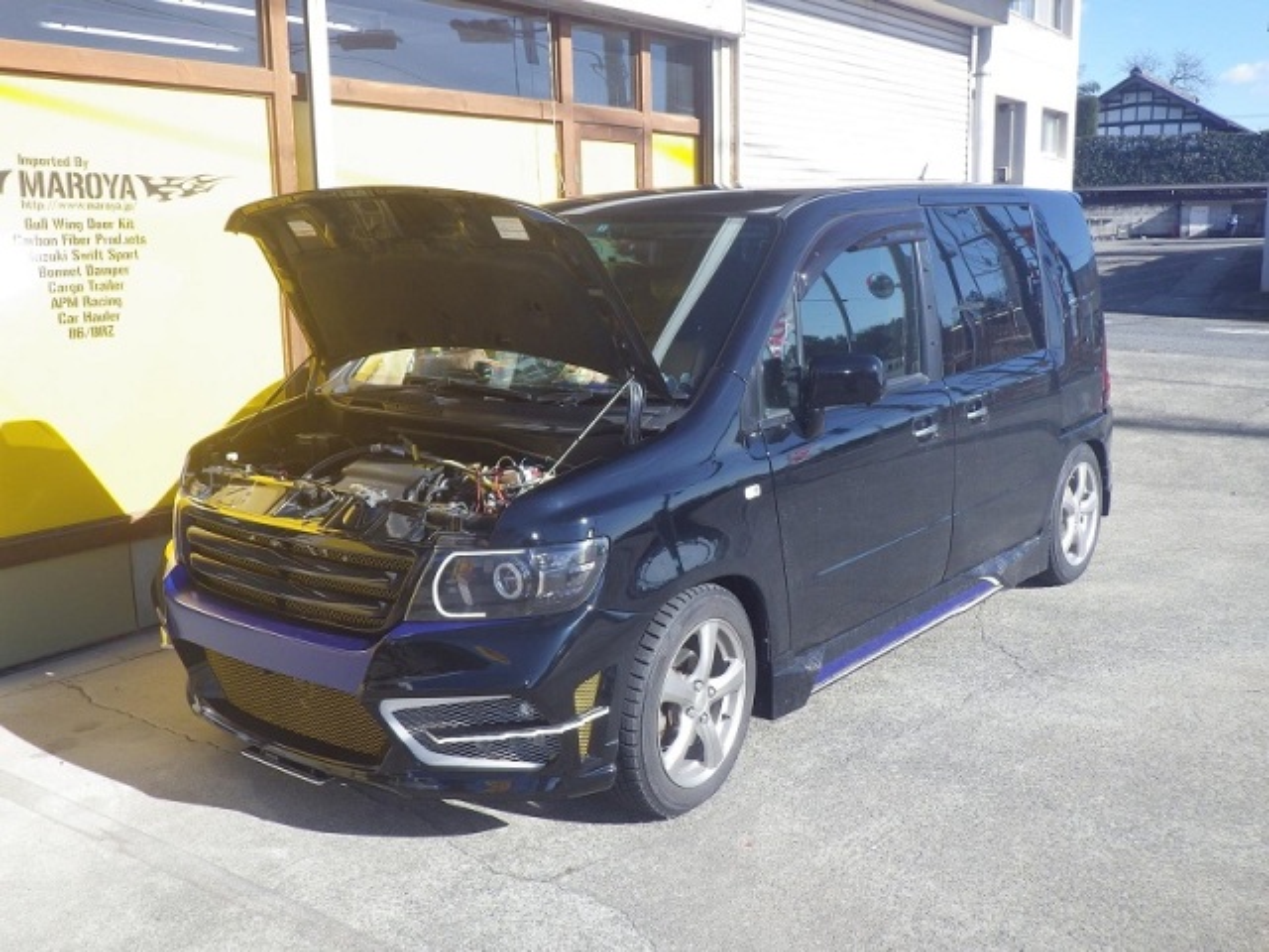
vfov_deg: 41.8
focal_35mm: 34
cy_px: 476
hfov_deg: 54.0
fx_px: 1246
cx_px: 634
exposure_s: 1/320
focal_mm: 6.1
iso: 125
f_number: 4.6
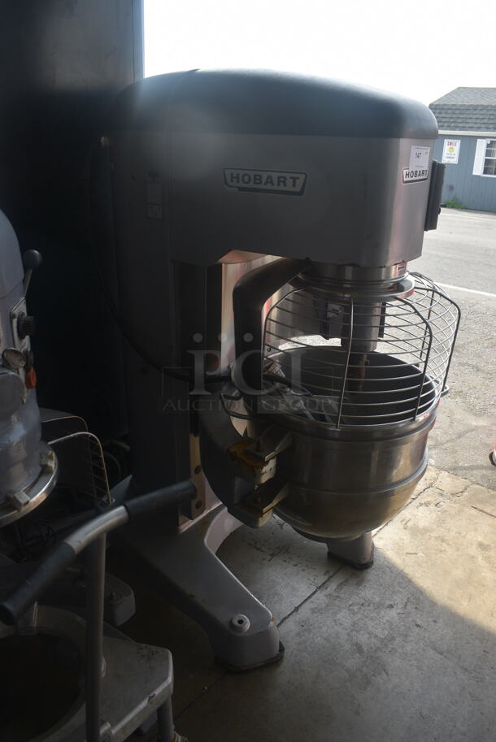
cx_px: 248
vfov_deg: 67.3
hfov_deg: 48.0
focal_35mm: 27
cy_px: 371
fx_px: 557
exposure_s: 1/320
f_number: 7.1
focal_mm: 18
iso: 200
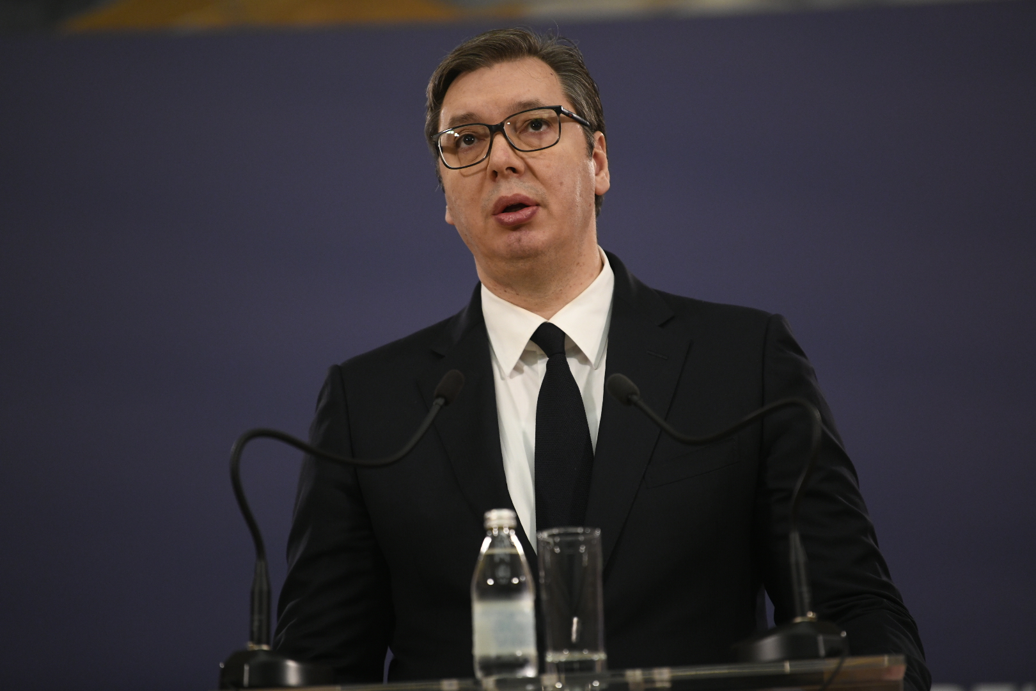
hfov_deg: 10.3
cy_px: 346
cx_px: 518
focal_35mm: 200
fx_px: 5755
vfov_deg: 6.9
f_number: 2.8
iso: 2000
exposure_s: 1/250
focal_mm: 200
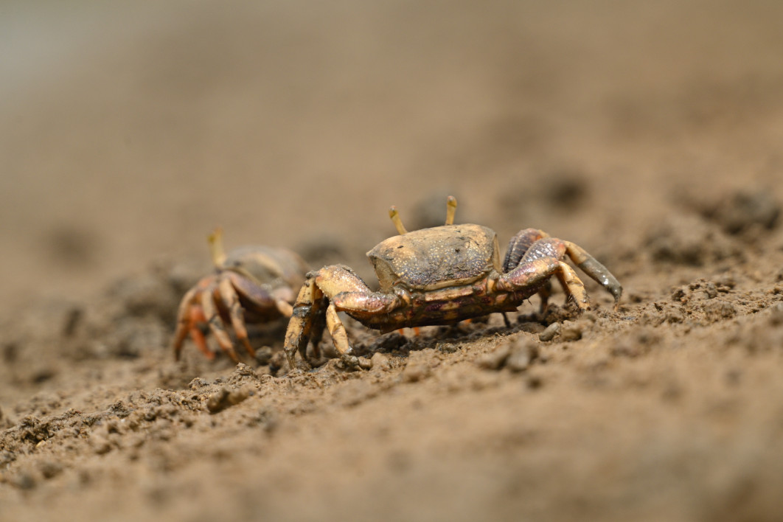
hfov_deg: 3.4
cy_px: 261
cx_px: 392
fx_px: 13049
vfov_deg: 2.3
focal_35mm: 600
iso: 800
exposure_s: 1/2500
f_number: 6.3
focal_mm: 600
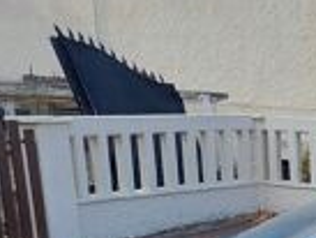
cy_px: 356
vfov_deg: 16.1
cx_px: 477
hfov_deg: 20.0
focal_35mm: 84
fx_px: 767
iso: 40
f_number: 1.8
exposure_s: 1/323
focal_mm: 5.23
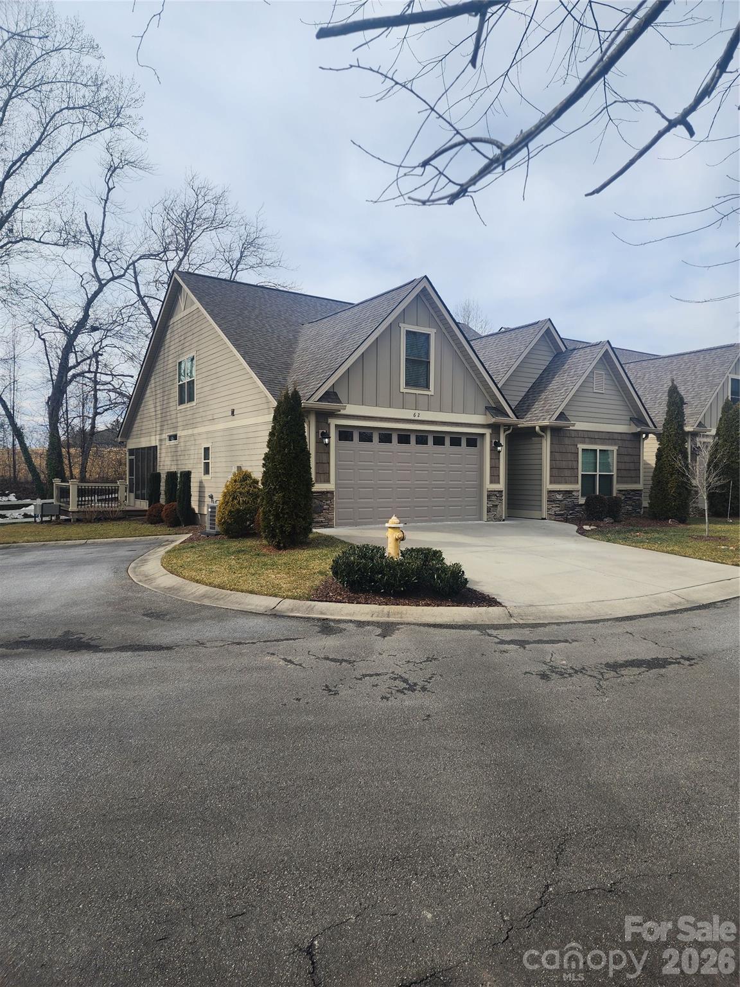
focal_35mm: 23
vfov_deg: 73.9
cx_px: 370
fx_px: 656
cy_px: 494
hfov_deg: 58.9
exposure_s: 1/957
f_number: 1.8
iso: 12
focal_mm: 6.4
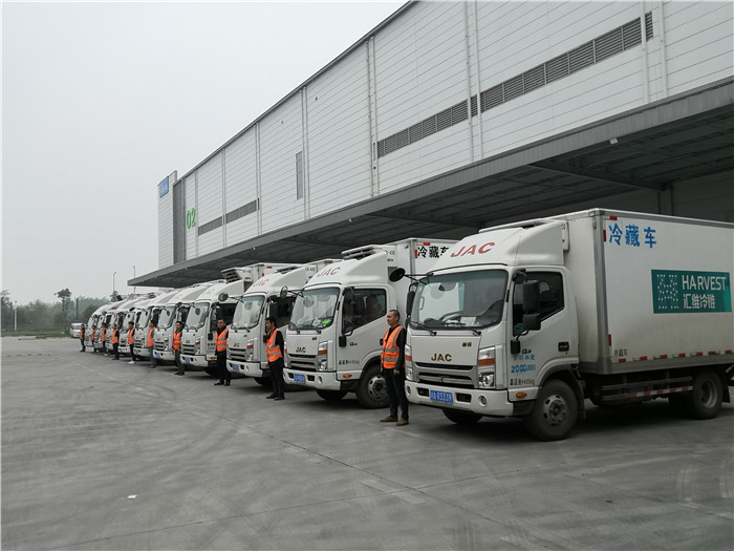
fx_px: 636
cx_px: 367
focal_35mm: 30
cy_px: 276
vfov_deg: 46.8
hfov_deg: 60.0
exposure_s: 1/180
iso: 80
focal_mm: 3.95
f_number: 1.8
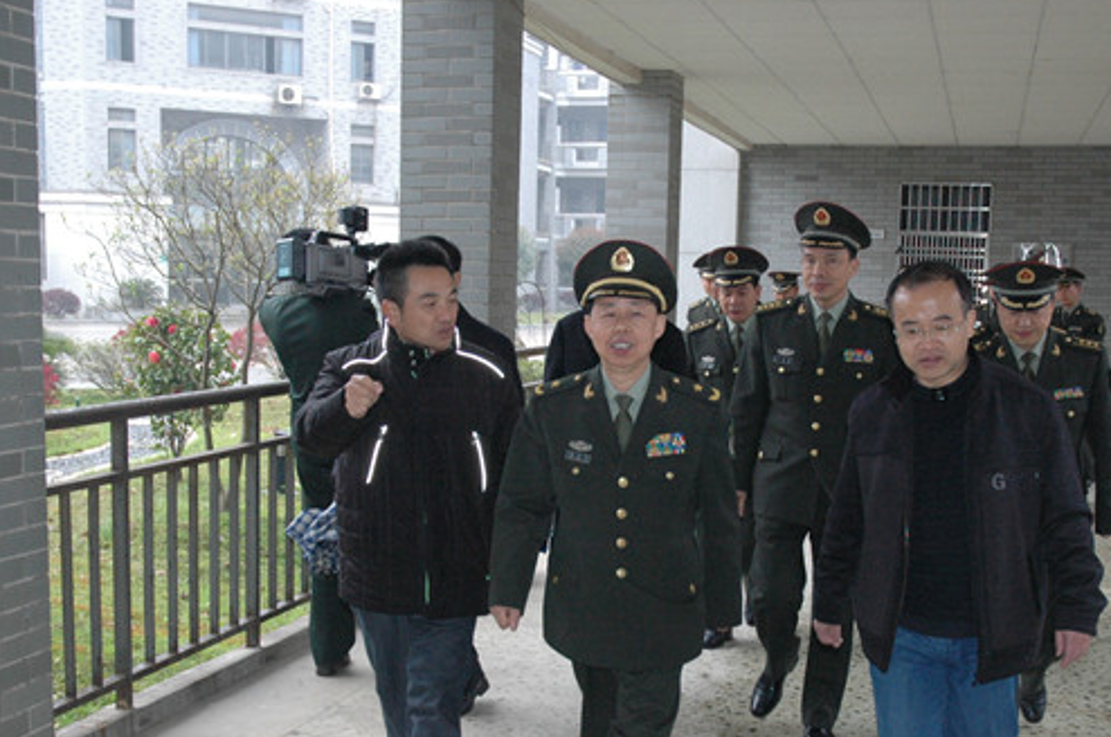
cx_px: 567
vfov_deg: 26.2
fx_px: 1572
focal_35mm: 51
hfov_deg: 38.9
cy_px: 509
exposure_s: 1/125
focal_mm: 24
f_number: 4
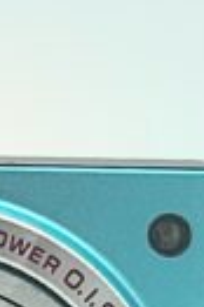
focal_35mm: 98
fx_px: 835
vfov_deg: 18.8
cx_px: -230
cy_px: 437
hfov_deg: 12.1
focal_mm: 1.83
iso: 100
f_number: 2
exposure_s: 1/103
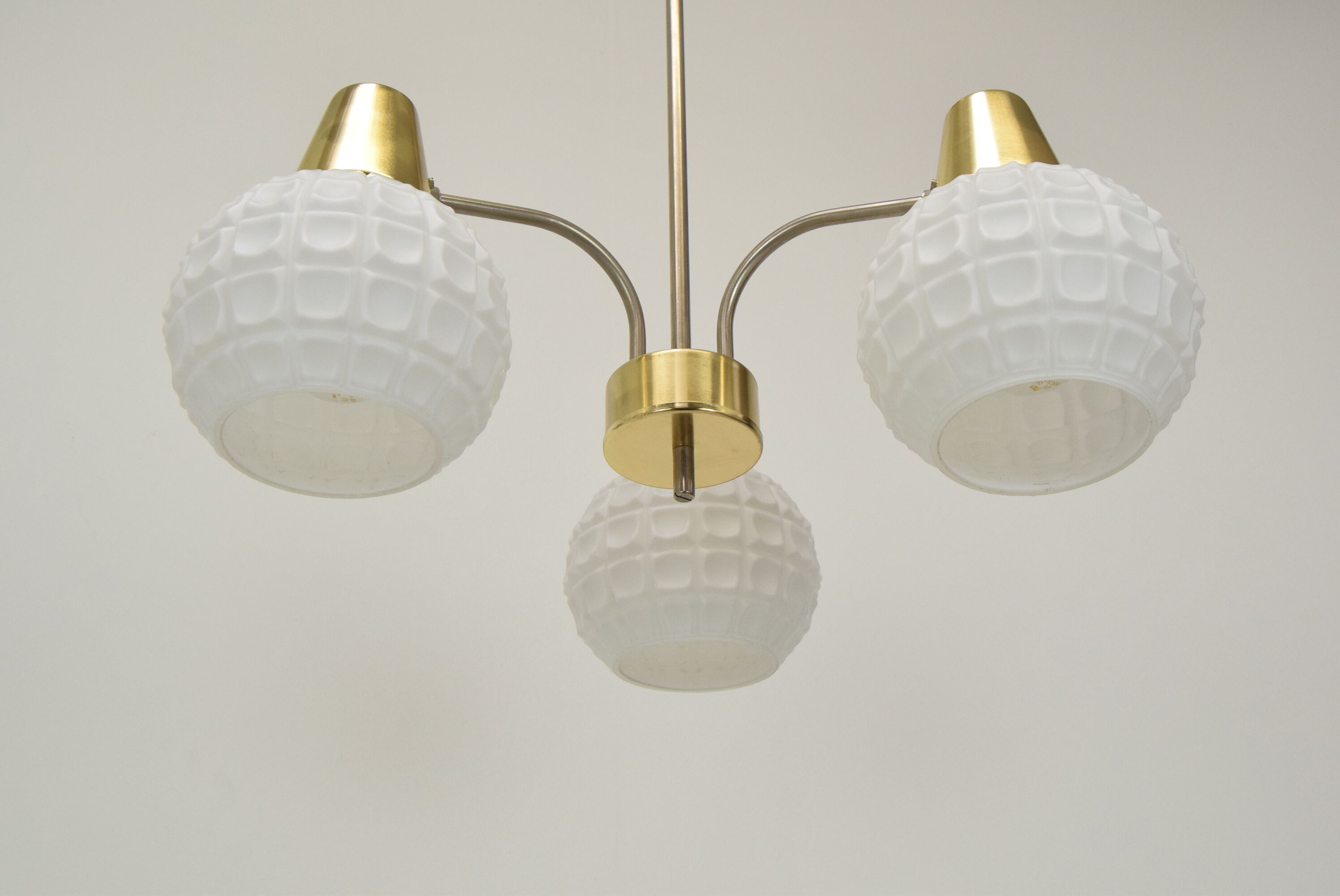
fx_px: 1453
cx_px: 670
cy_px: 448
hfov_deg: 49.5
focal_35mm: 39
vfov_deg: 34.3
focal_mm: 26
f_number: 9
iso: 1600
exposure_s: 1/320
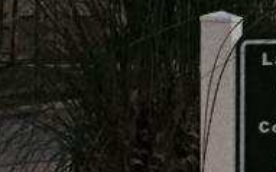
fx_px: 1240
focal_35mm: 165
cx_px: 455
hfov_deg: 11.9
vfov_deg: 7.9
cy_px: -35
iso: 250
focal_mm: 4.15
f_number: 2.2
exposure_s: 1/30
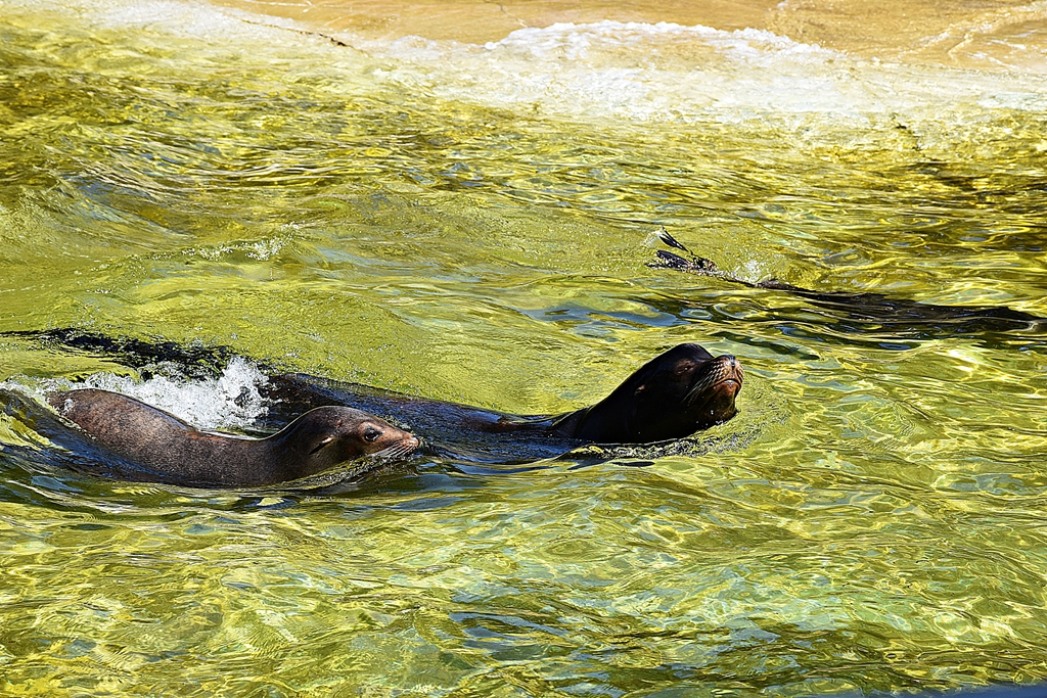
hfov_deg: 20.6
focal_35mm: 99
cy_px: 349
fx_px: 2879
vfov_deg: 13.8
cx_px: 524
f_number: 9
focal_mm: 66
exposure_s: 1/320
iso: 200
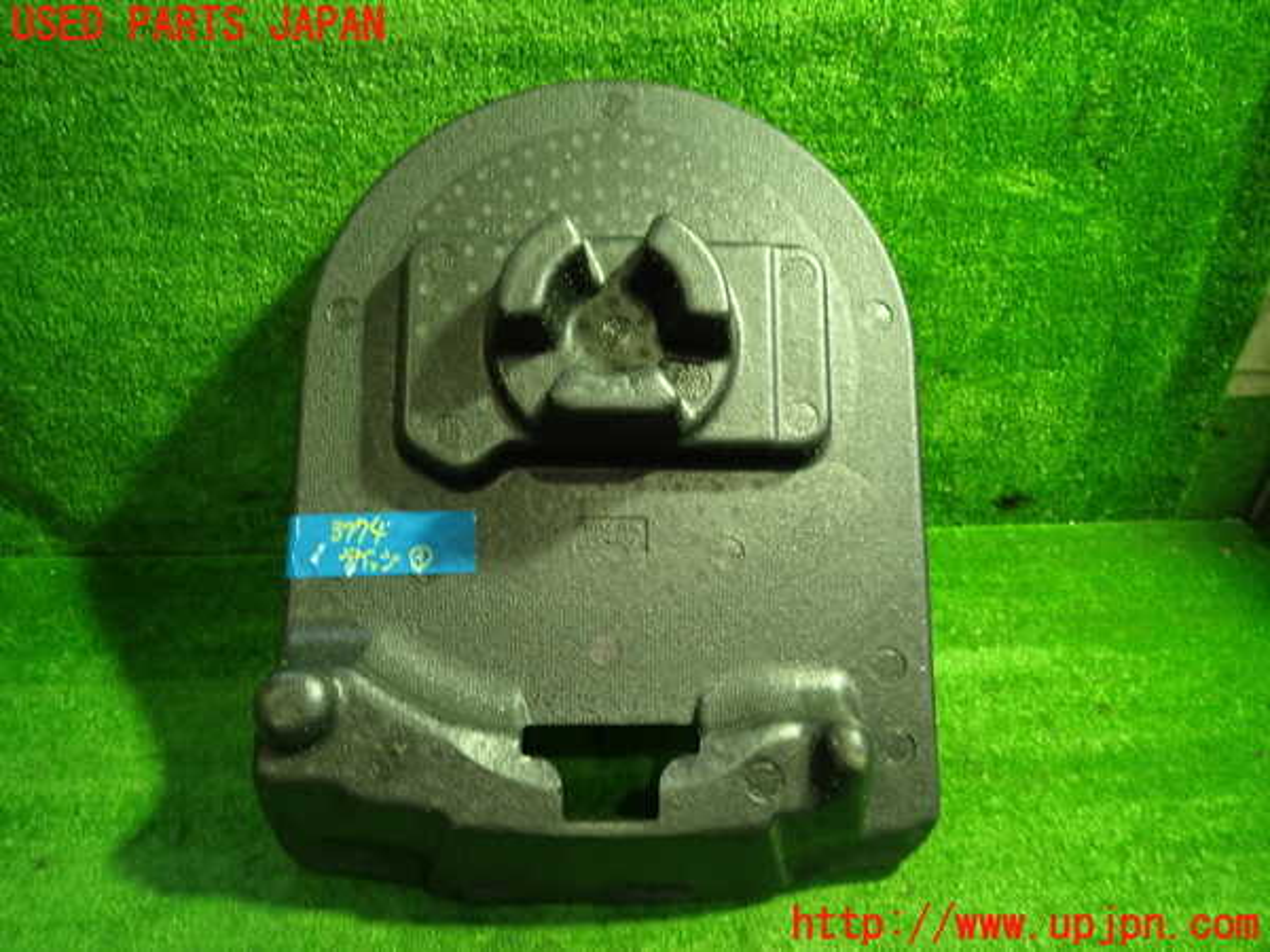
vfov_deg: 54.9
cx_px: 635
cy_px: 476
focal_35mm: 25
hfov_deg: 69.4
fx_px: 917
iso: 320
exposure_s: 1/30
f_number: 2
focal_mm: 4.5
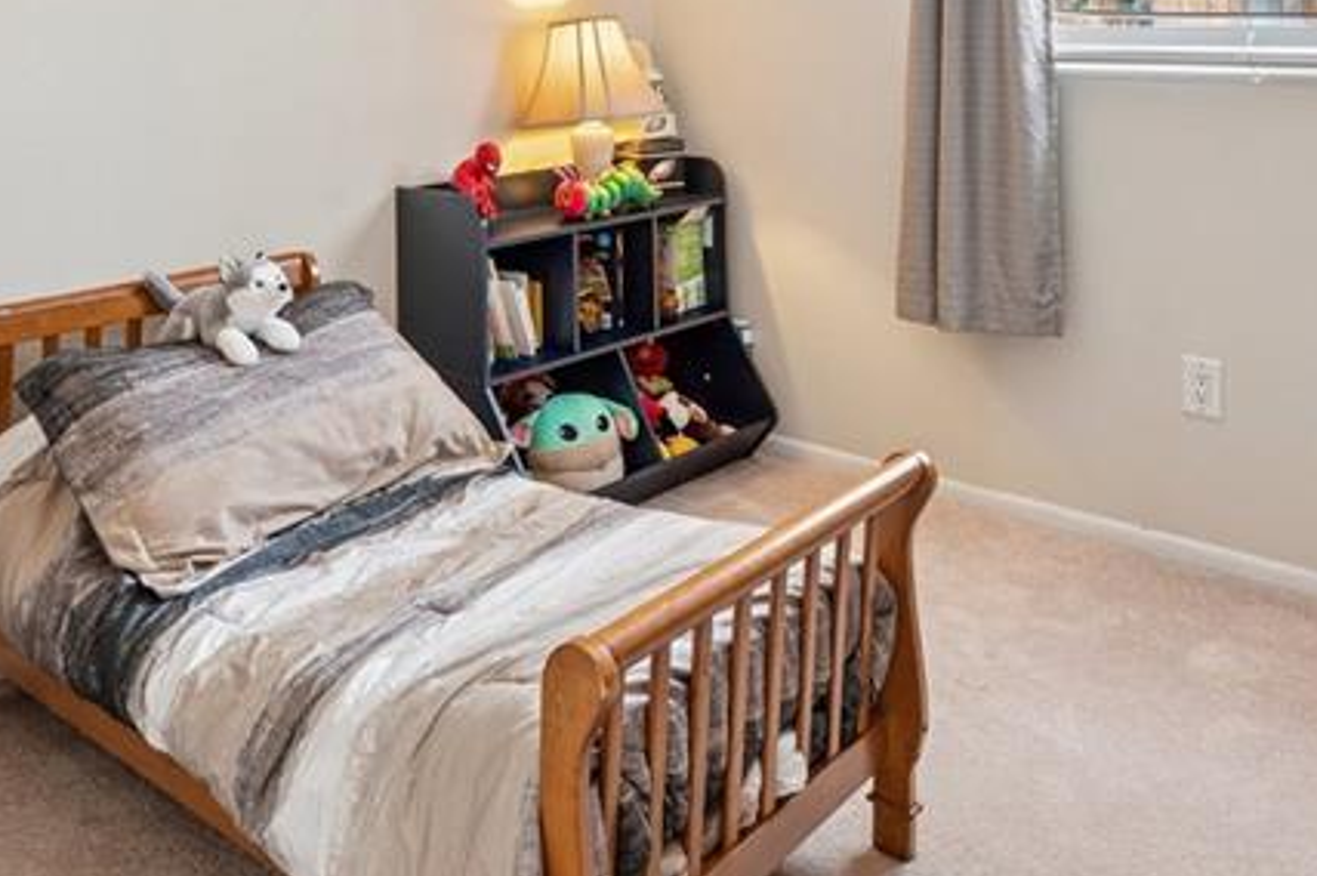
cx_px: 564
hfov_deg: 53.0
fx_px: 1316
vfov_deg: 33.4
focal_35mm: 36
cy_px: -22
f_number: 11
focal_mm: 15
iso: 100
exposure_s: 1.3
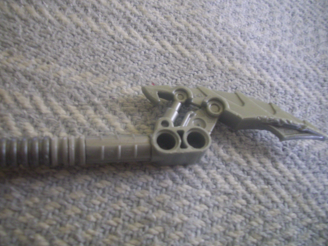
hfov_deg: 52.6
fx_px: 332
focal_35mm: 35
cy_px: 121
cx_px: 168
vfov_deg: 40.7
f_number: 2.9
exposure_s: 1/8
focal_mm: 5.7
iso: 160
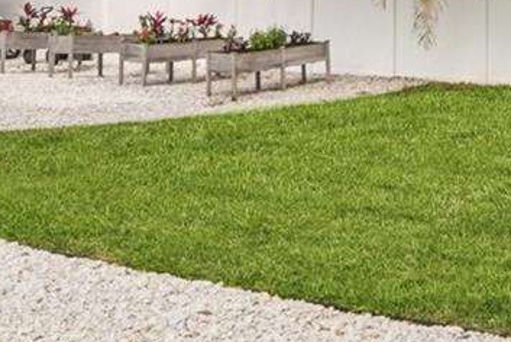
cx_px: 635
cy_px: -26
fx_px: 1222
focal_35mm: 86
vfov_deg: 15.5
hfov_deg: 21.7
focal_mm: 19
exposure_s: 1/1250
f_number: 8
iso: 400
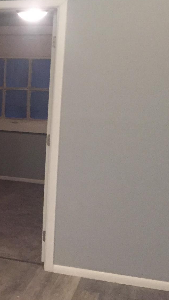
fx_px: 669
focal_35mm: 84
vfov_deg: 25.2
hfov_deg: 12.1
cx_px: -208
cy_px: 109
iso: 160
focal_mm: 4.15
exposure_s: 1/30
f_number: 2.2
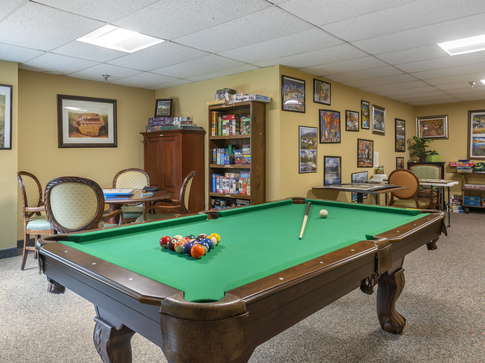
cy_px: 180
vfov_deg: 56.8
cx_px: 241
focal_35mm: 24
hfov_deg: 71.6
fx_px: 336
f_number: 11
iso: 400
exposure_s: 1/15
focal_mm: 22
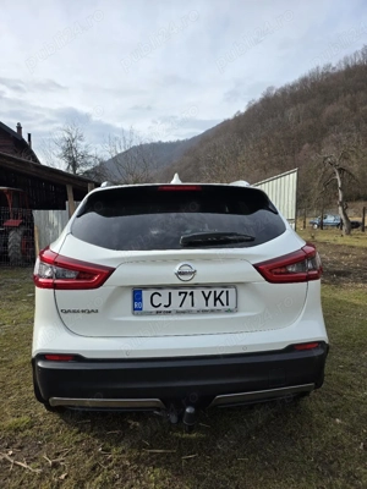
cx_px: 184
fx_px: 325
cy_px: 244
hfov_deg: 58.9
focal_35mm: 23
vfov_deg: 73.9
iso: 80
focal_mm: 6.3
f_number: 1.7
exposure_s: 1/3333
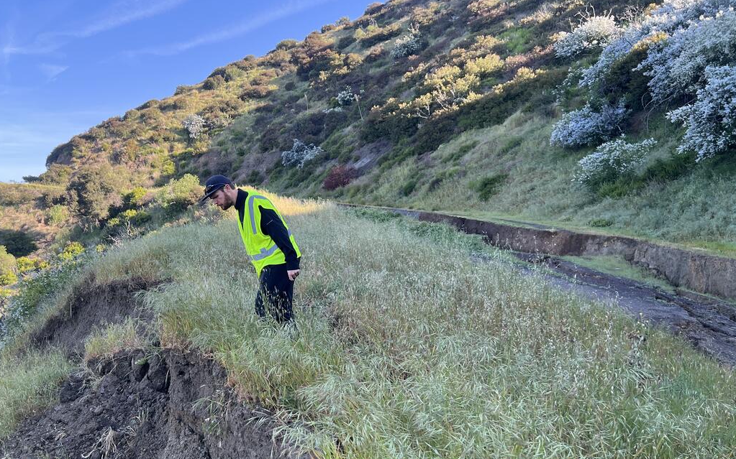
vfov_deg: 34.7
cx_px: 266
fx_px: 722
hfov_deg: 53.3
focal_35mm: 36
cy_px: 334
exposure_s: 1/458
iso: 50
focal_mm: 5.7
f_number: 1.5
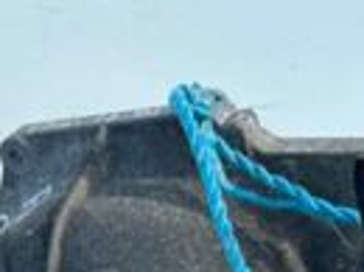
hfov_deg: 17.8
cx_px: 165
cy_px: 555
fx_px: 1165
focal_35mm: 111
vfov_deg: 11.8
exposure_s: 1/1779
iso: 80
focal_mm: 6.86
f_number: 1.78
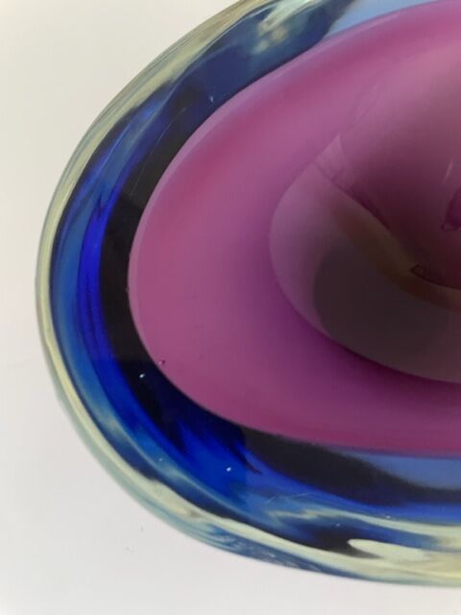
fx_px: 462
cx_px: 230
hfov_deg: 53.1
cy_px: 308
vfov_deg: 67.3
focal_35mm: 26
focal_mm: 4.2
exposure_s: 1/30
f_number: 1.6
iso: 640
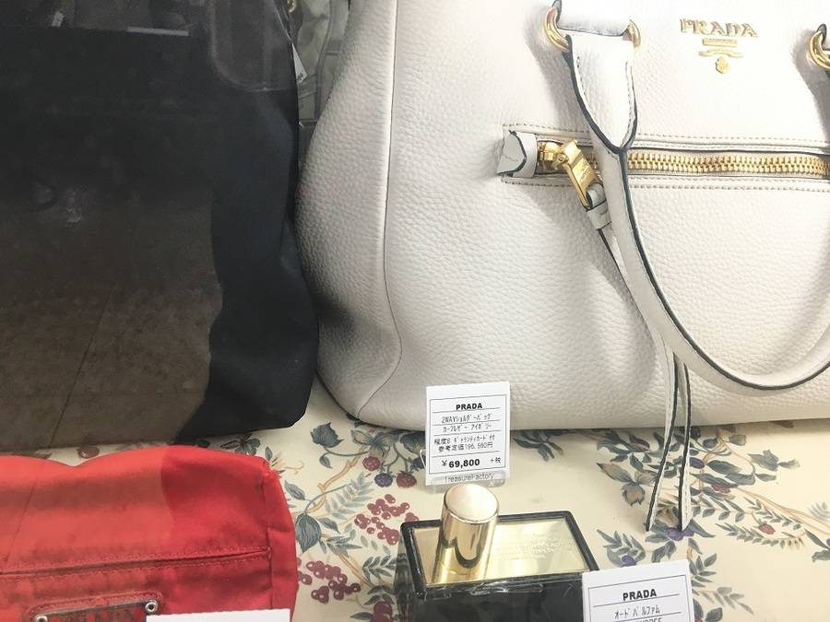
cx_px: 415
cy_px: 311
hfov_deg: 61.7
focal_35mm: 29
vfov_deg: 48.2
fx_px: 695
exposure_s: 1/33
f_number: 2.2
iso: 32
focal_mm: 4.15
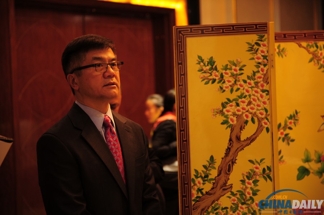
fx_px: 629
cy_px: 108
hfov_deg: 28.9
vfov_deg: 19.4
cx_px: 162
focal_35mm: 70
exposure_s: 1/80
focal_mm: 70
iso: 1000
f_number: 2.8
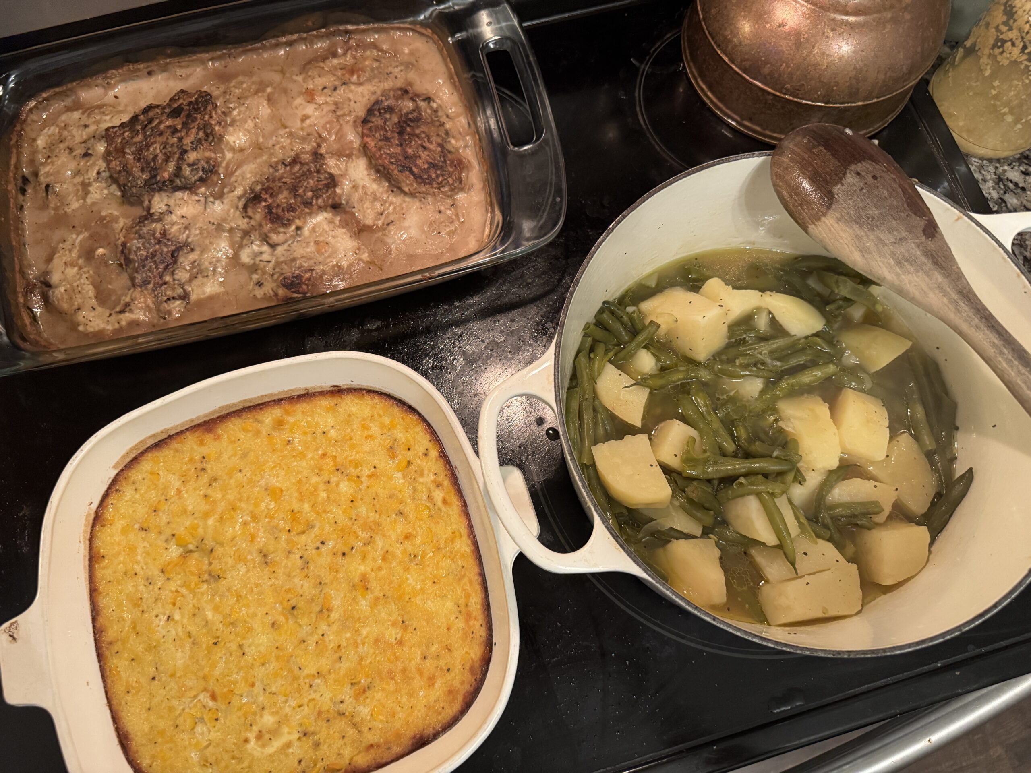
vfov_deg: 56.8
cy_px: 386
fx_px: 715
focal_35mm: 24
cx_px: 516
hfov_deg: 71.6
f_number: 1.78
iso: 640
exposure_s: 1/60
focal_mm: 6.76
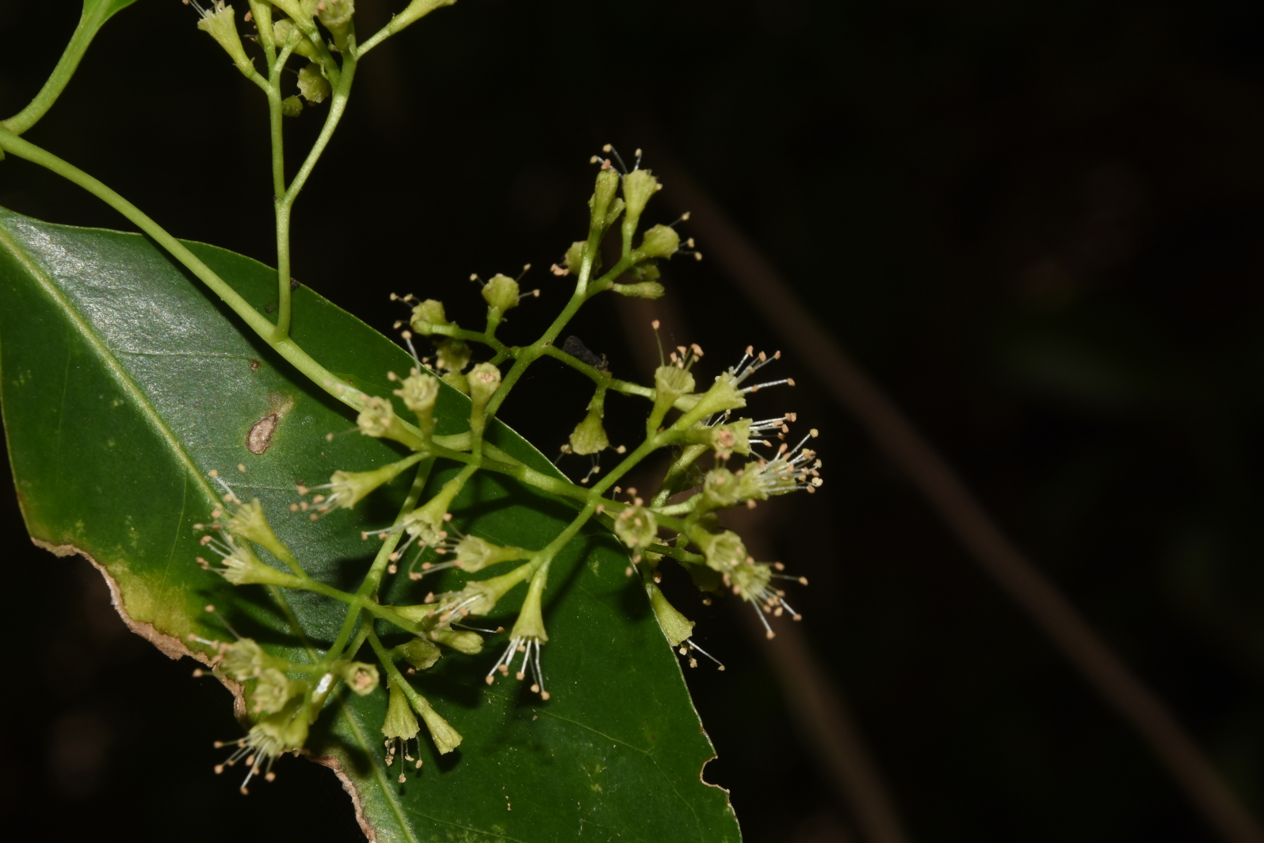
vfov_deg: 7.2
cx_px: 518
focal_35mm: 190
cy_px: 480
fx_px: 6656
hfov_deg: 10.8
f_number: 16
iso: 125
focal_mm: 105
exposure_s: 1/160
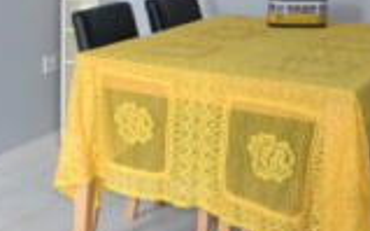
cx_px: -73
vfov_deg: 19.6
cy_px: -27
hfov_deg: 28.3
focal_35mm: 63
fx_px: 635
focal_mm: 10
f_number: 3.5
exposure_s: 1/60
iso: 800
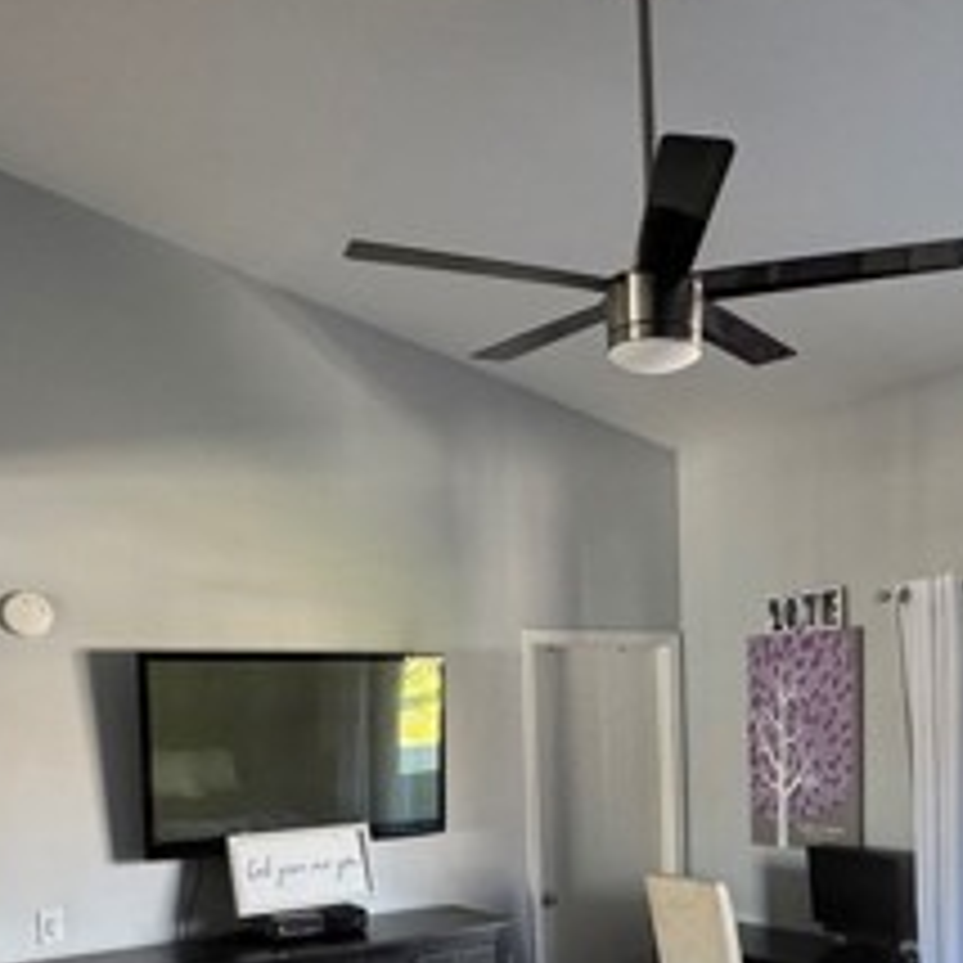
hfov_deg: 44.6
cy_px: 796
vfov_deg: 42.5
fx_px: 1165
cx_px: 594
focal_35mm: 37
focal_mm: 2.22
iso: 250
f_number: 2.2
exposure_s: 1/99
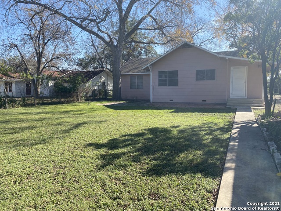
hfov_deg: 67.3
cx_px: 140
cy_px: 106
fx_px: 211
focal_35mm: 26
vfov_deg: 53.1
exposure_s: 1/1395
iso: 32
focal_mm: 4.25
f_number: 1.8
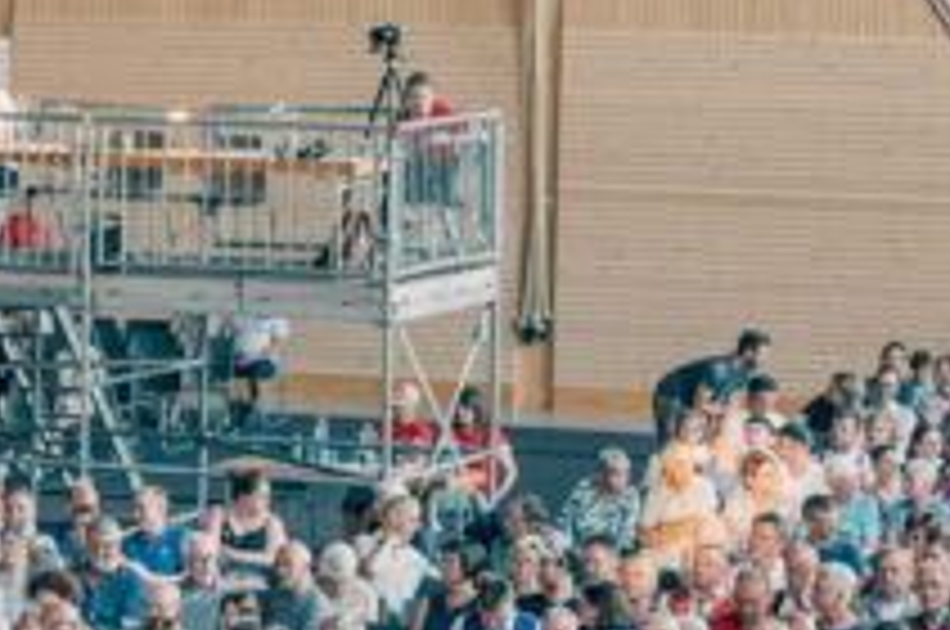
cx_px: -392
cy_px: 634
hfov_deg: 9.3
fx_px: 5691
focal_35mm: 216
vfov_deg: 6.3
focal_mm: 70
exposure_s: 1/100
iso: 2200
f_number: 2.8
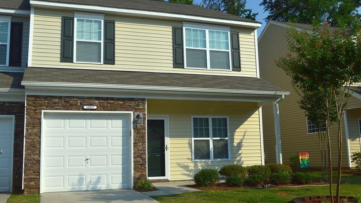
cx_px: 181
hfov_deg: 52.8
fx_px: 364
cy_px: 92
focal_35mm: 38
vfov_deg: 31.2
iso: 320
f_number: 11
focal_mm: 24
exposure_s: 1/500
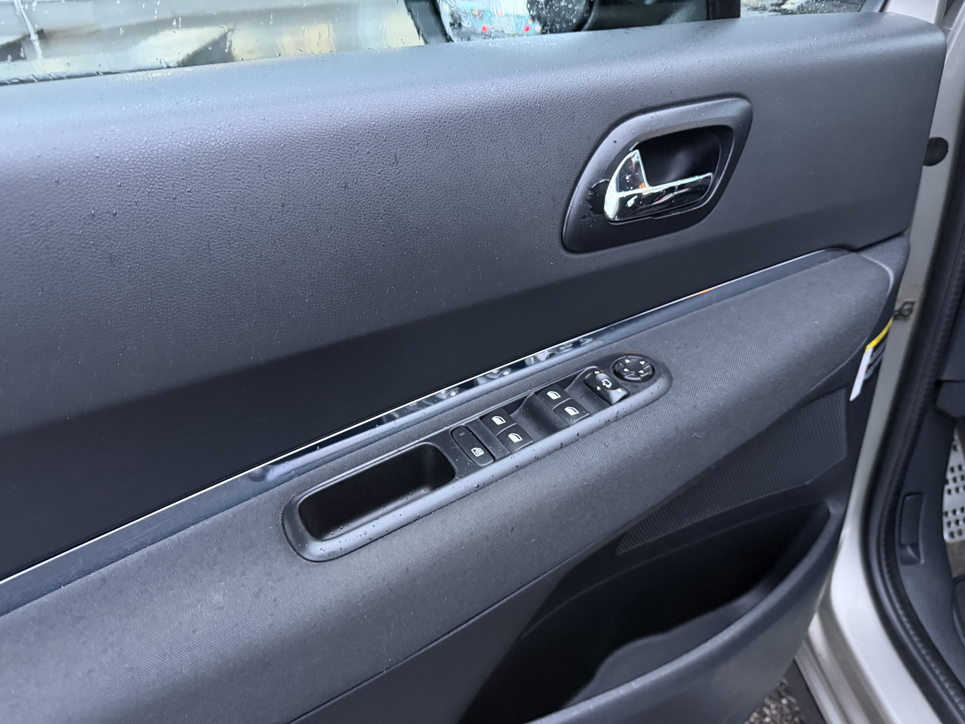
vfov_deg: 56.8
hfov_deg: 71.6
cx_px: 482
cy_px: 362
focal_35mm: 24
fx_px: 669
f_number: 1.78
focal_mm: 6.76
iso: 1000
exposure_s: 1/33
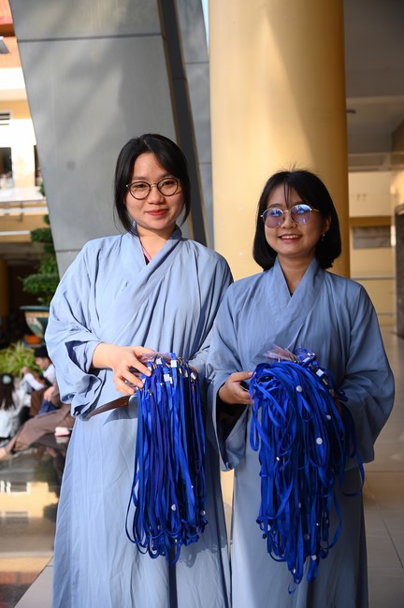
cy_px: 304
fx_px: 810
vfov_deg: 41.2
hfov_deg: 28.0
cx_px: 202
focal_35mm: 48
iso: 160
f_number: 4
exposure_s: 1/320
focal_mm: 48
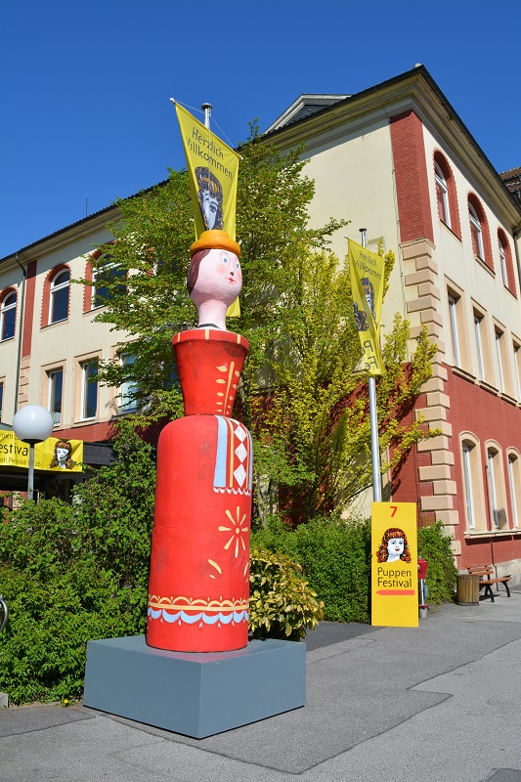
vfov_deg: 61.9
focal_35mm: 30
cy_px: 391
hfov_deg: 43.6
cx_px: 260
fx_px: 651
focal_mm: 20
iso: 100
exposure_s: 1/320
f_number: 9
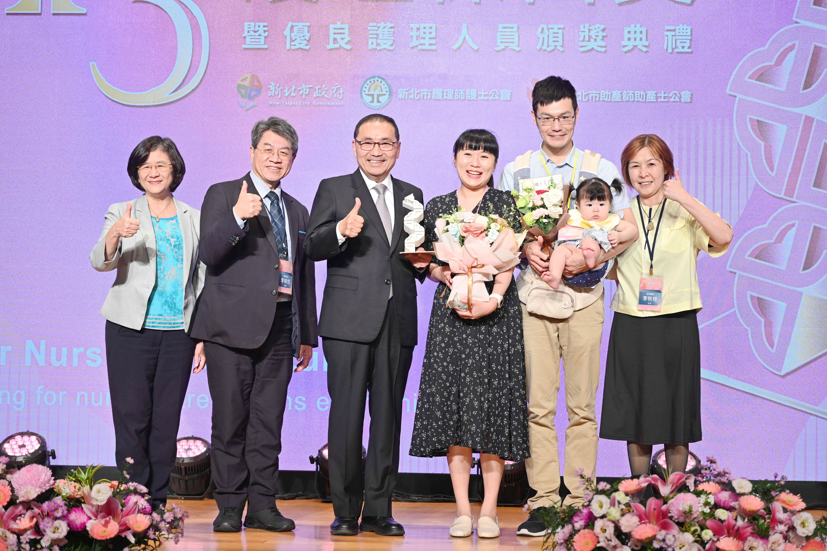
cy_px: 276
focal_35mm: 69
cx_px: 414
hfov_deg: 29.2
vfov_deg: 19.7
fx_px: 1585
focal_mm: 69
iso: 320
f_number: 4
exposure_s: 1/125
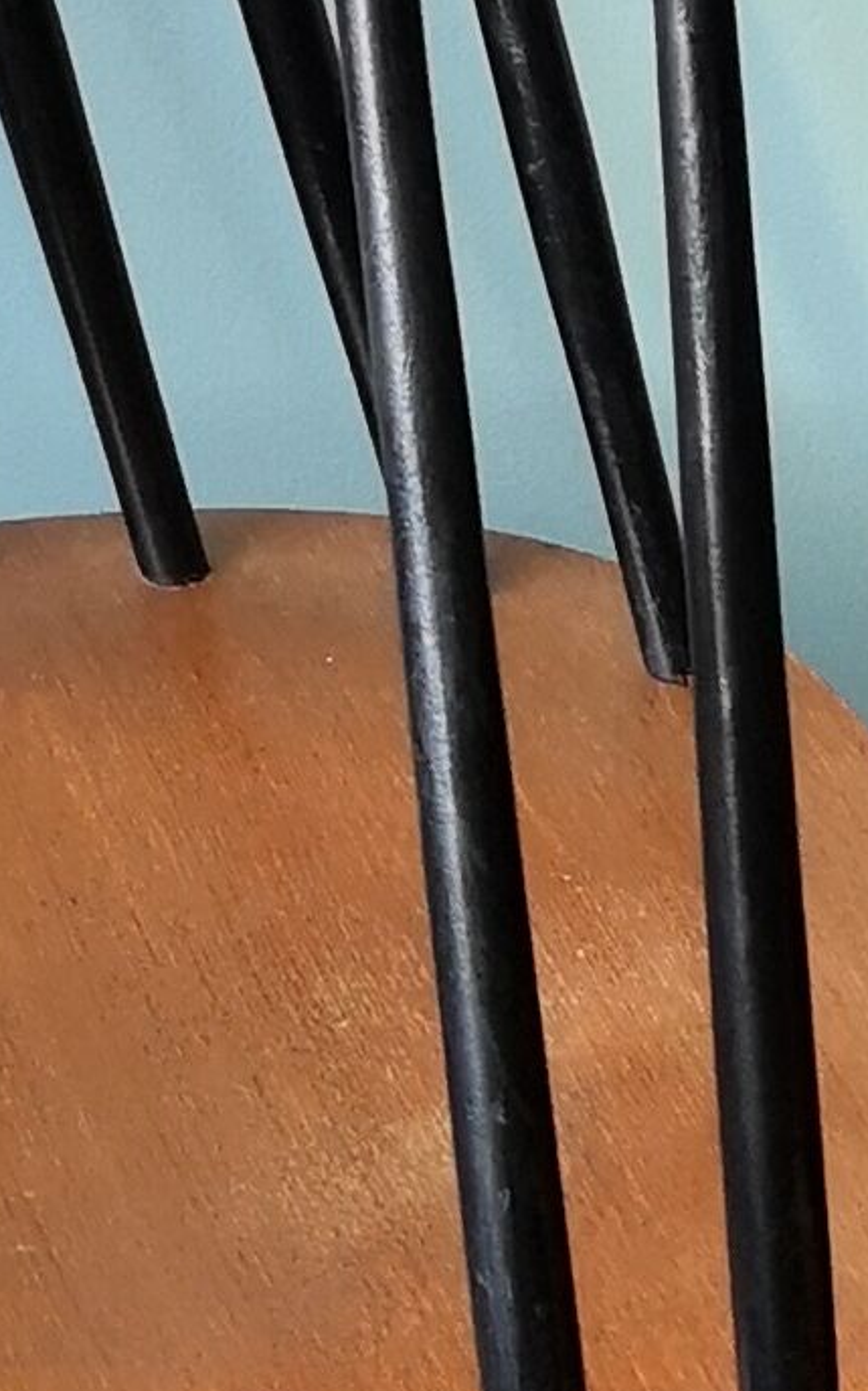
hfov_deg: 7.8
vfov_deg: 12.1
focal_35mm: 152
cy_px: 2879
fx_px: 5757
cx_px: 2329
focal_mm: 3.95
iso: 400
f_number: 1.8
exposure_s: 1/30
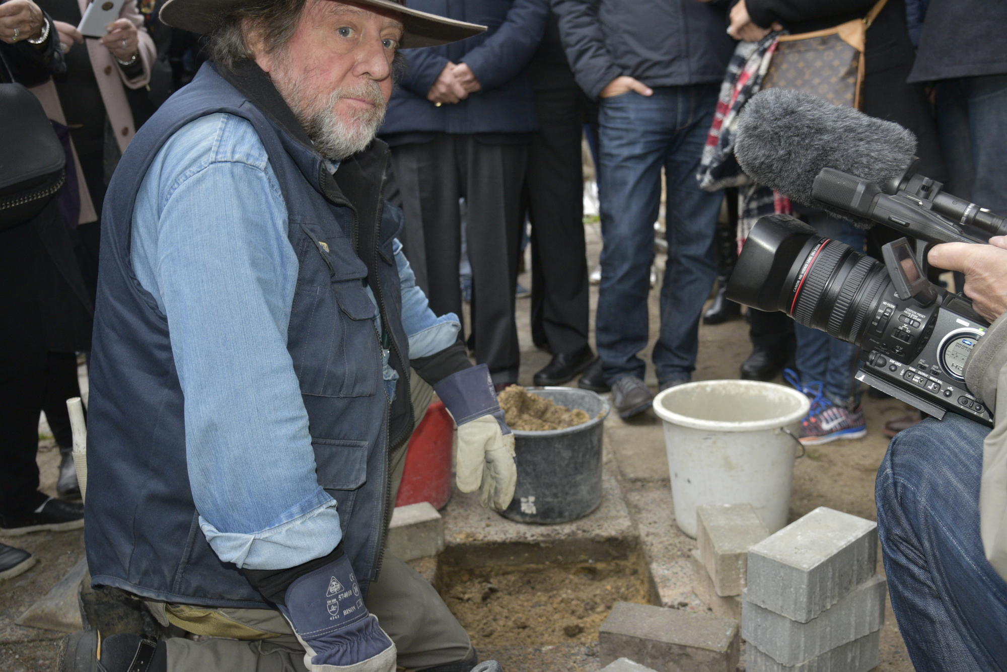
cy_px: 336
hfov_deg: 54.4
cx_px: 504
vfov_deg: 37.9
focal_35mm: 35
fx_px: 979
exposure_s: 1/125
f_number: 5.6
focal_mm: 35
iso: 1600
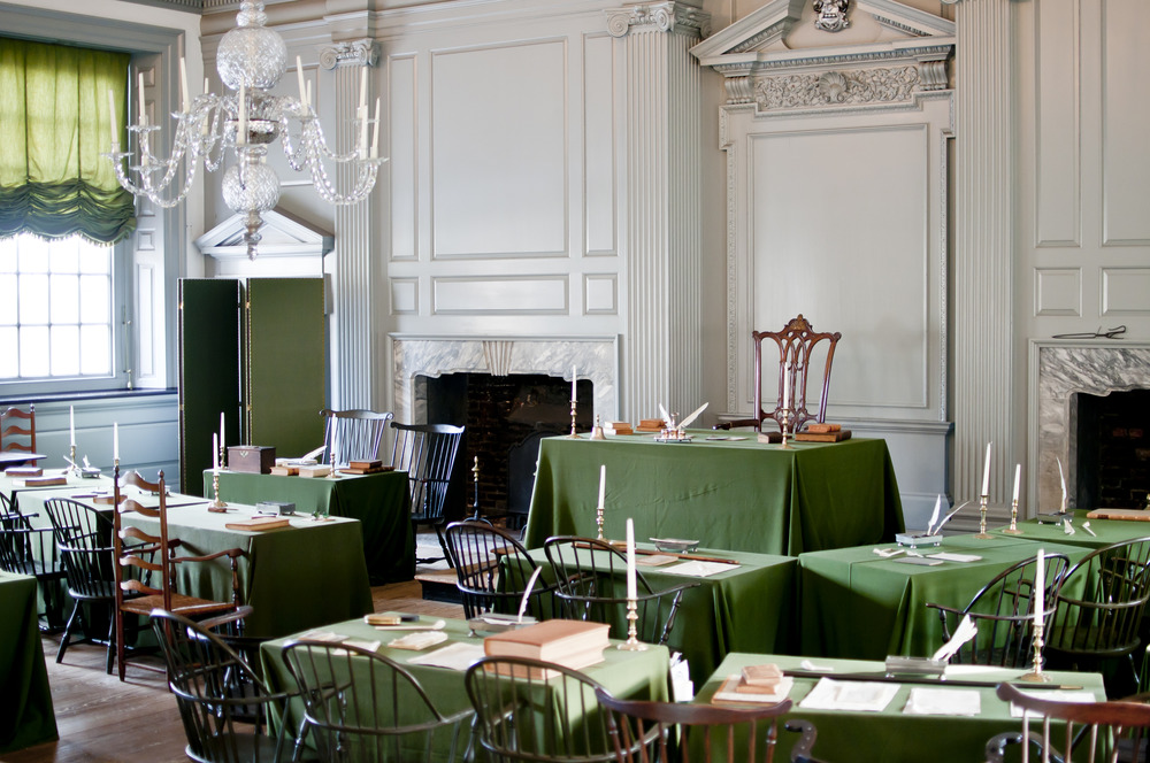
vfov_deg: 25.7
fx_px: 1675
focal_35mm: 52
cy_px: 382
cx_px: 575
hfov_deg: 37.9
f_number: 1.8
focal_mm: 35
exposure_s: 1/40
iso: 320
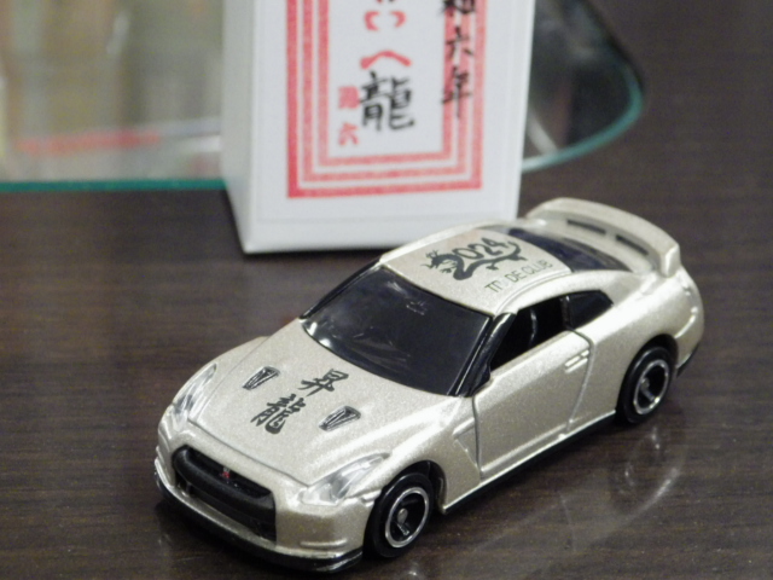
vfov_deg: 14.4
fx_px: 2300
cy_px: 290
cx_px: 386
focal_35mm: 103
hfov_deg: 19.1
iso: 1000
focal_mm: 18.4
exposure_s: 1/30
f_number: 4.6
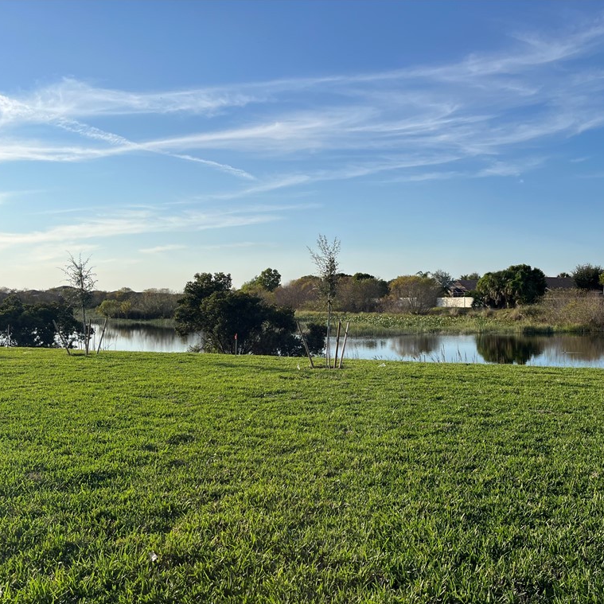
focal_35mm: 31
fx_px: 612
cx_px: 334
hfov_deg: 52.4
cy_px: 304
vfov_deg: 52.5
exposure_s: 1/4651
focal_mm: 5.1
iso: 50
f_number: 1.6
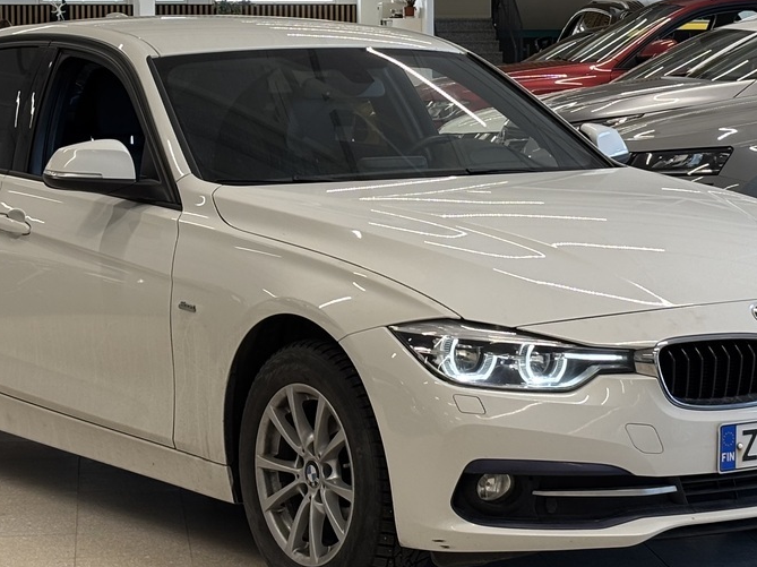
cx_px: 402
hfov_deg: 17.6
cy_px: 93
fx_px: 2448
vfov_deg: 13.1
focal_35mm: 112
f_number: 1.6
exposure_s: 1/101
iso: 50
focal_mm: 5.96
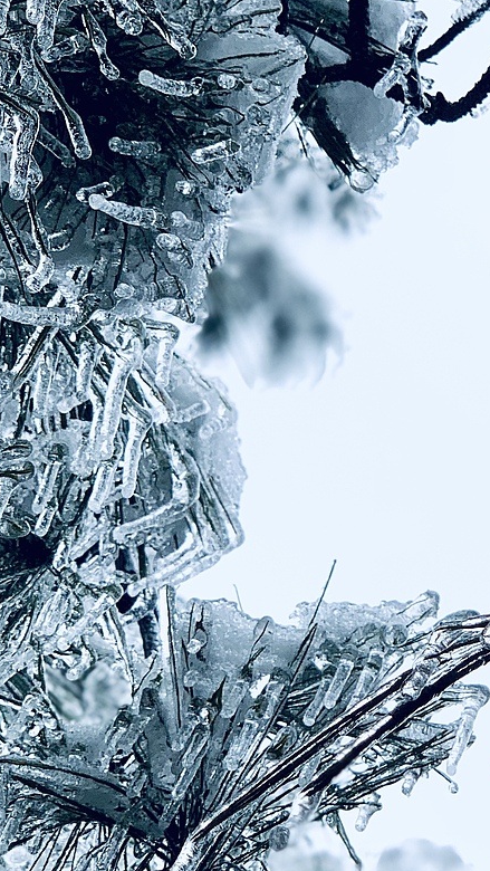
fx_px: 2863
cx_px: 488
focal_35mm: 124
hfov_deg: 9.7
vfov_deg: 17.3
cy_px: 452
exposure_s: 1/786
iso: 16
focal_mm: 6
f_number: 2.4
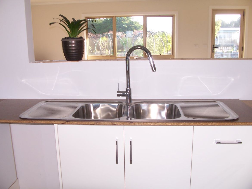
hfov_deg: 52.6
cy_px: 94
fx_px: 255
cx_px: 126
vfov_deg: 40.7
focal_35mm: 35
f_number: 2.8
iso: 80
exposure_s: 1/60
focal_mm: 6
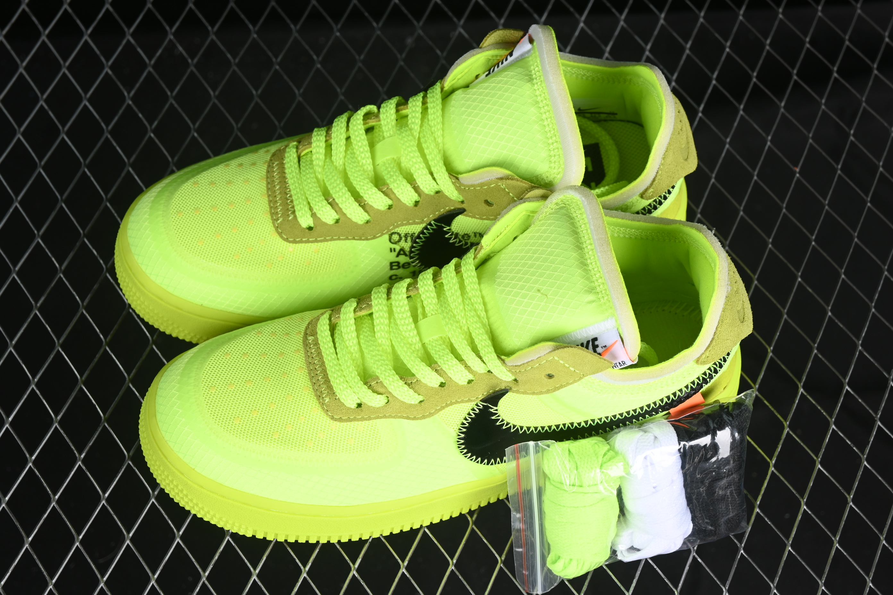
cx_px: 446
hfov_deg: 27.0
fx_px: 1860
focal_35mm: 75
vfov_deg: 18.2
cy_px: 298
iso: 160
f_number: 7.1
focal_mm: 50
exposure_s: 1/80
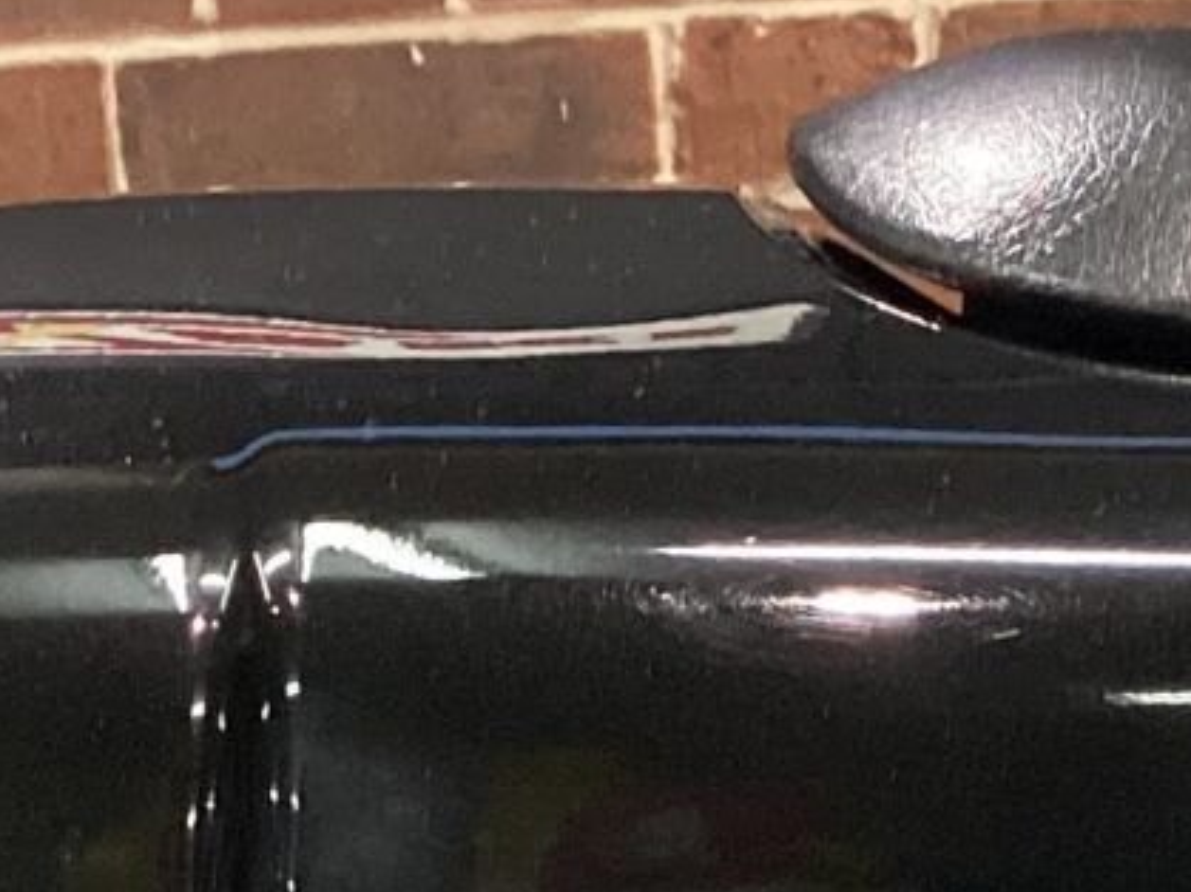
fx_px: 4884
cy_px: 1491
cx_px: 853
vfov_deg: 10.0
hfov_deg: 13.9
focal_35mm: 142
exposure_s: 1/60
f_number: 2.4
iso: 250
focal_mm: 3.3
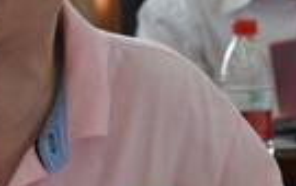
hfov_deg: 5.3
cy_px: -23
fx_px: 3193
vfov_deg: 3.3
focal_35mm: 395
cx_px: -11
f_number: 5.3
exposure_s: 1/50
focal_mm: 70
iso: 800
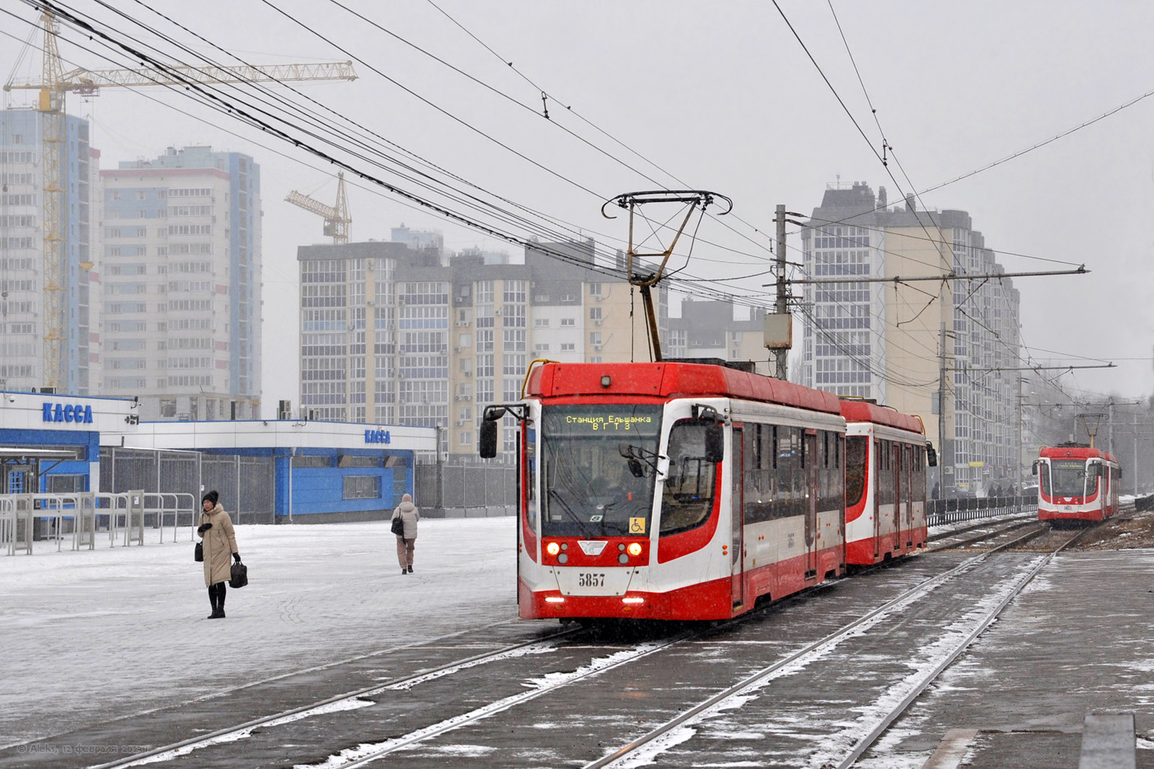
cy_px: 384
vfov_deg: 22.6
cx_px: 577
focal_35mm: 60
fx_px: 1923
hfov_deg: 33.4
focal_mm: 40
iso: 200
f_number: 7.1
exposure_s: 1/400
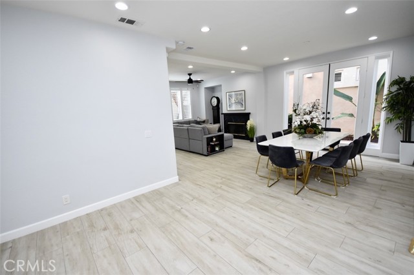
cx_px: 207
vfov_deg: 77.3
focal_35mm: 15
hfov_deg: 100.4
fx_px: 172
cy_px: 138
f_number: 4
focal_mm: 10
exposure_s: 1/200
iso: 800
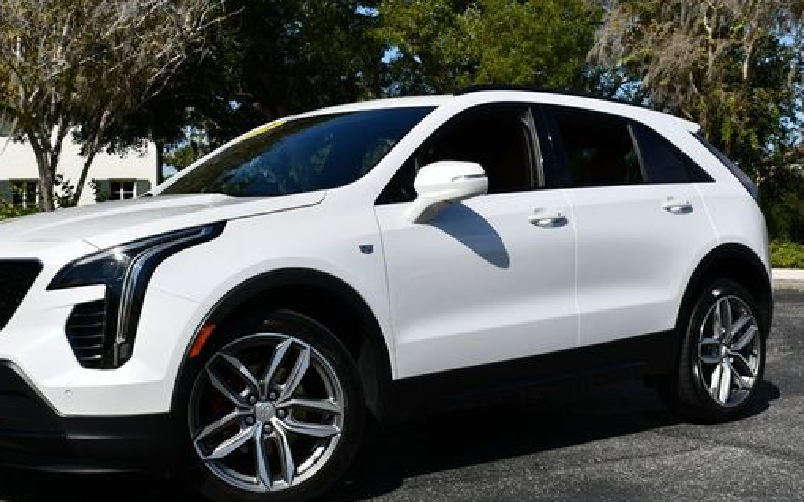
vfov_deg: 22.0
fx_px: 1293
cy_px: 226
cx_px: 338
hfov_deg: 34.5
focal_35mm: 59
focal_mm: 23
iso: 100
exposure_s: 1/400
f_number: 10
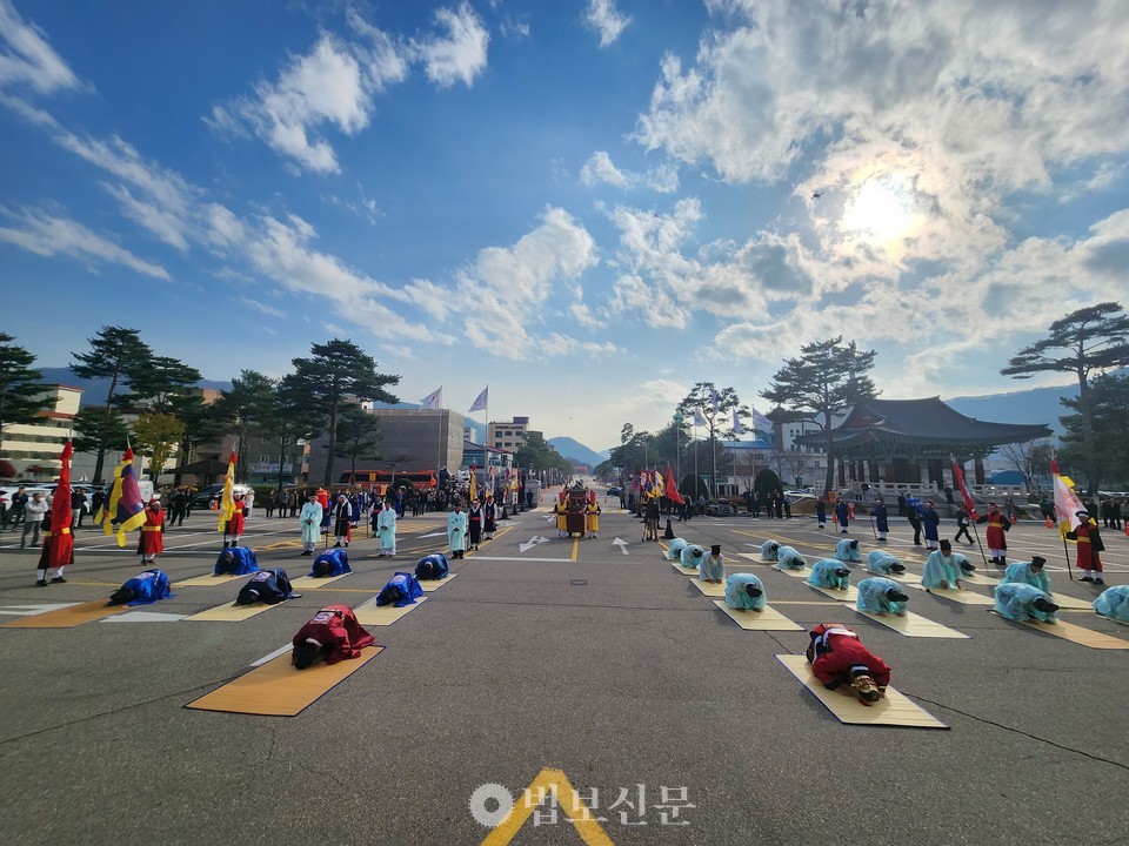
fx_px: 424
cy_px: 423
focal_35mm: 13
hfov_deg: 106.2
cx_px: 564
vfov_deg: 89.9
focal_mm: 2.2
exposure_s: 1/6156
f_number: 2.2
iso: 50
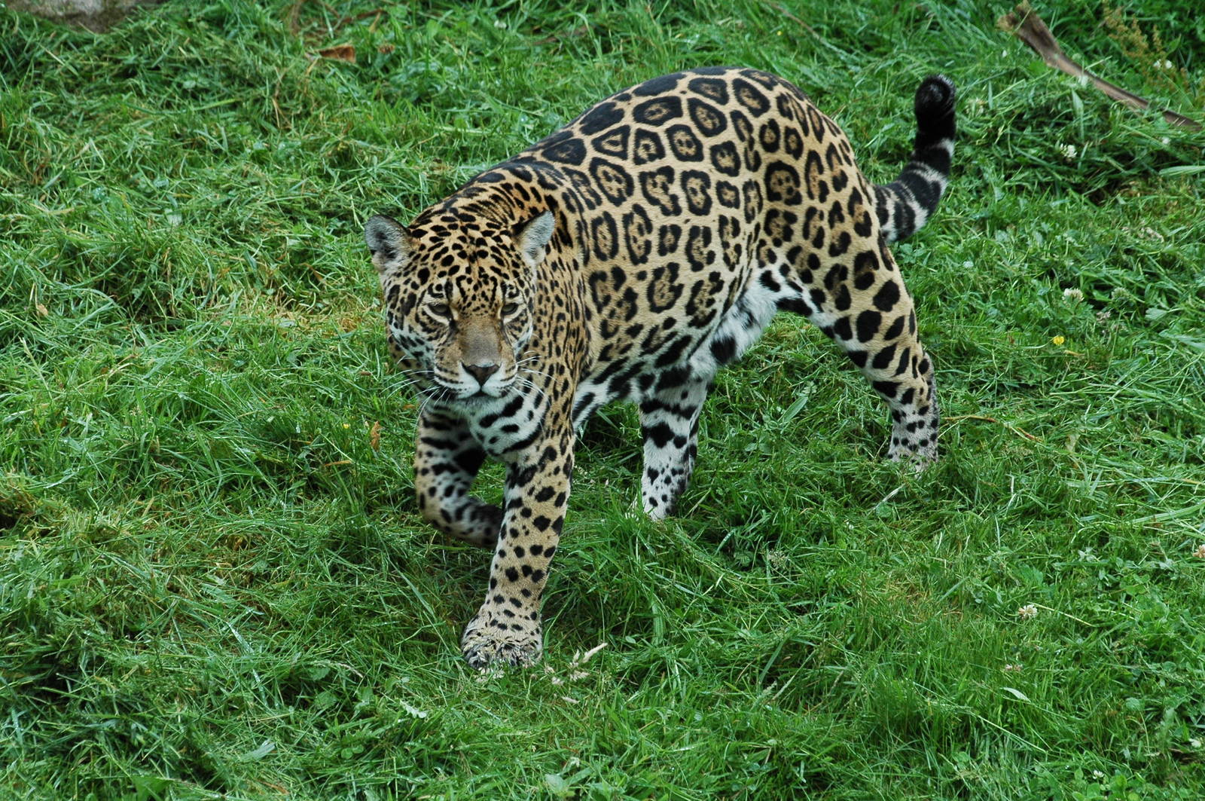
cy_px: 400
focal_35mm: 292
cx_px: 602
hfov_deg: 7.1
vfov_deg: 4.7
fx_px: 9780
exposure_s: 1/320
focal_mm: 195
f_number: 9
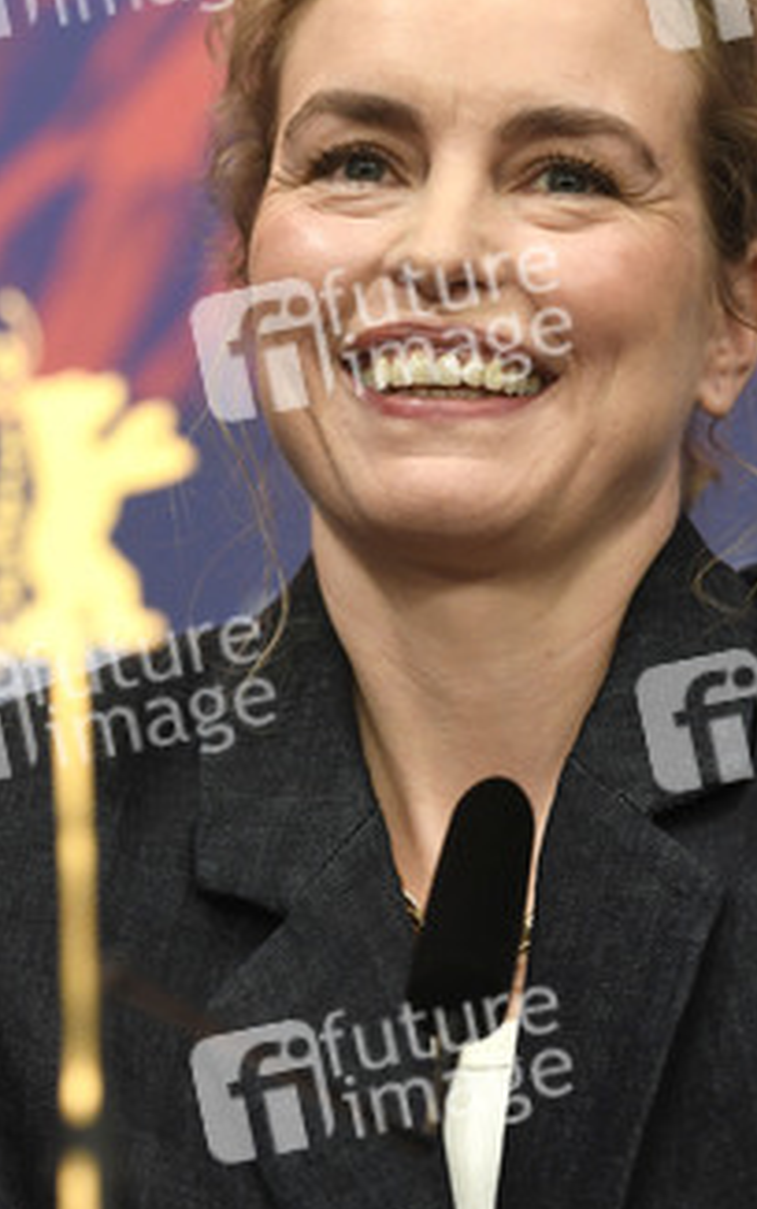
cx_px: 490
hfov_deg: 8.4
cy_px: 519
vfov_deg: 13.4
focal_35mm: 156
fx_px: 5145
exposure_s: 1/320
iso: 1250
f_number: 4
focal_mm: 125
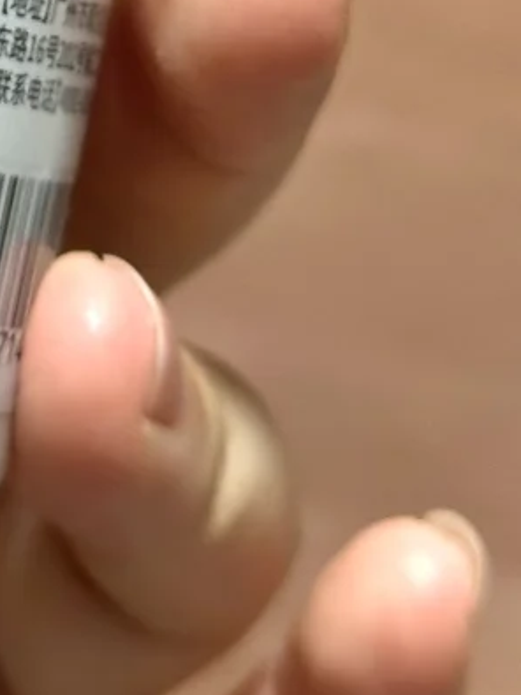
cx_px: -95
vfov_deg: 10.7
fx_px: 3514
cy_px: -494
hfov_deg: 8.4
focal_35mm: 175
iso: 125
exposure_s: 1/60
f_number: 1.78
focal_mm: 6.86
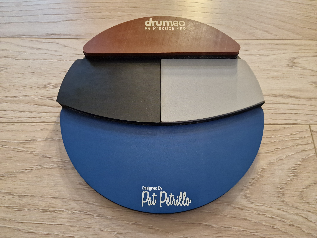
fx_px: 211
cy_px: 119
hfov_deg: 73.9
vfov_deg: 58.9
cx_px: 158
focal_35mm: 23
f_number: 1.8
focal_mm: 6.4
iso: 800
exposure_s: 1/60
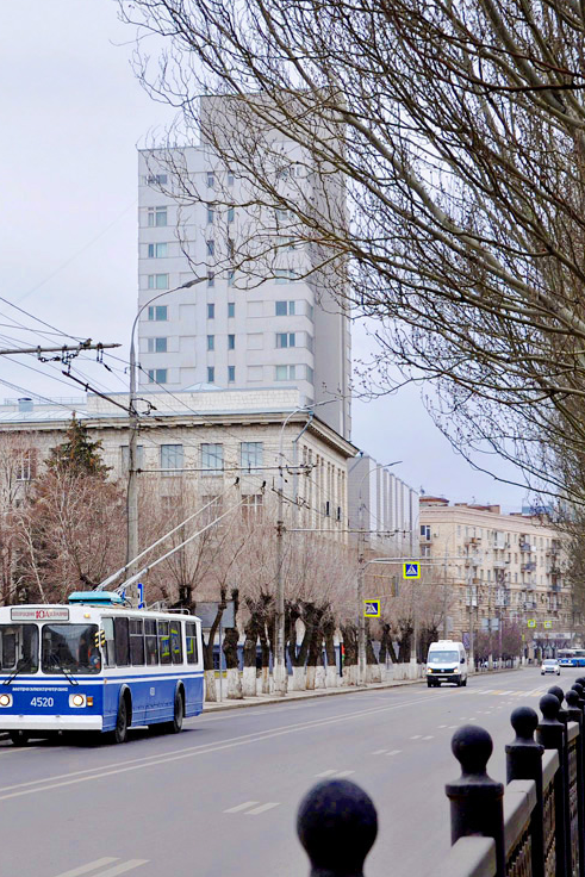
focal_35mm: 83
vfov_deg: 24.5
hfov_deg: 16.3
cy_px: 456
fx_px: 2022
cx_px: 79
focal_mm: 34
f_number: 6.3
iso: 200
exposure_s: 1/320
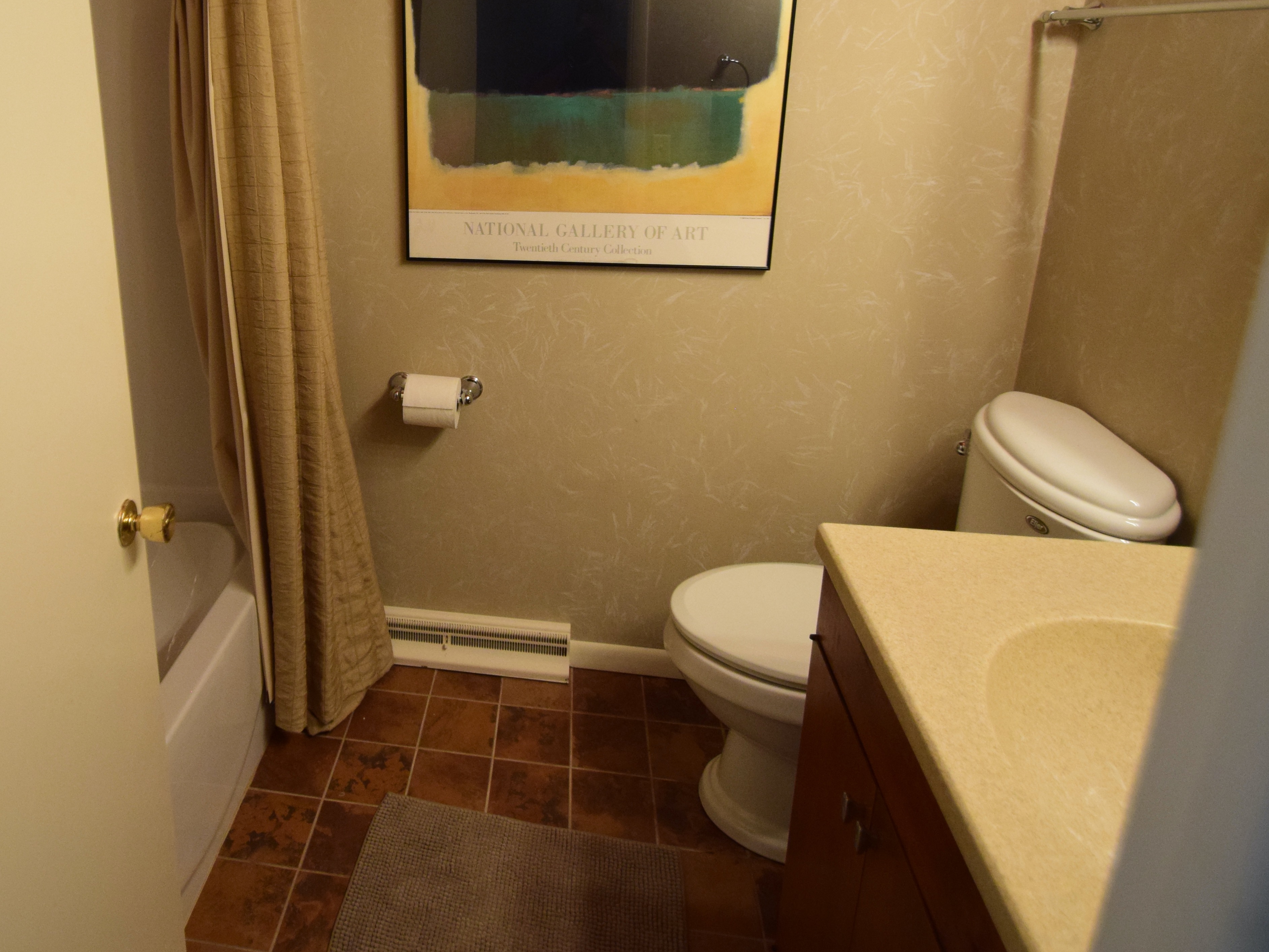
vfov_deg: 56.9
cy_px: 279
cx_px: 418
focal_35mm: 23
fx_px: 843
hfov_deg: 71.6
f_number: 3.5
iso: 1600
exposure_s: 1/40
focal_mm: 10
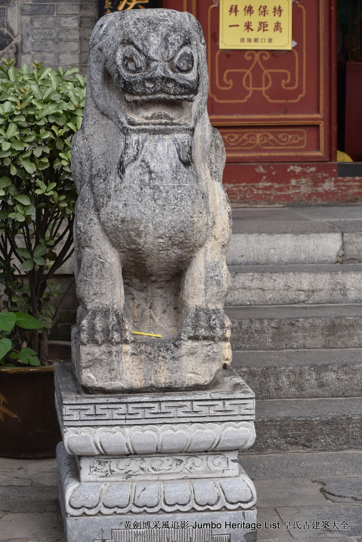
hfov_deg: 13.1
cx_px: 181
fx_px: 1582
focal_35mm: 105
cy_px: 271
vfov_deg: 19.4
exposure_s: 1/250
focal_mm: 70
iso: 250
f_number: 5.6
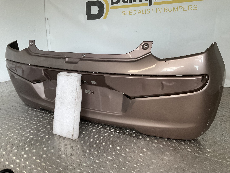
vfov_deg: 48.2
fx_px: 193
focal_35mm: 29
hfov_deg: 61.7
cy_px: 86
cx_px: 115
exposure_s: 1/50
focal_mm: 3
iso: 80
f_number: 1.8
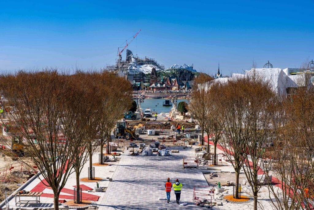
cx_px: 157
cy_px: 105
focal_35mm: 53
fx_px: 462
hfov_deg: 37.5
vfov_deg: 25.5
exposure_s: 1/320
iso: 100
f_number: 8
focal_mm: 53
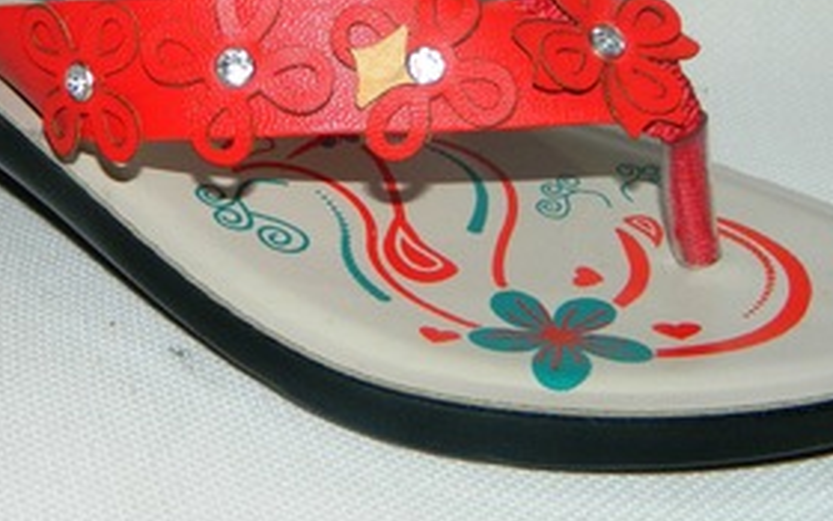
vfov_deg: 14.6
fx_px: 2020
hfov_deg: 23.3
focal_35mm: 89
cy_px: 70
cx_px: 354
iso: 200
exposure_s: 1/50
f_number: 10.2
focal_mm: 8.4
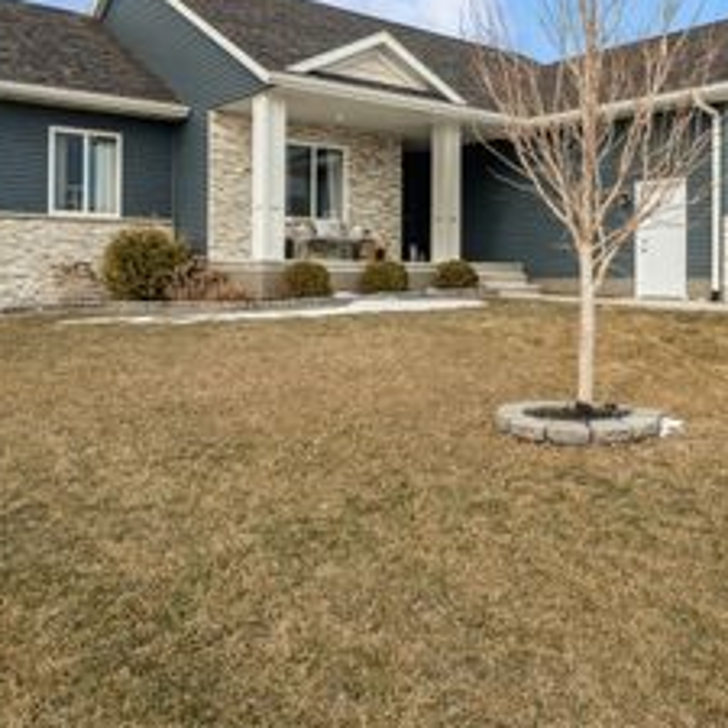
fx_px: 809
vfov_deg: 47.8
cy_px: 251
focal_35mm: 34
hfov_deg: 48.3
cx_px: 411
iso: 400
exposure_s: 1/250
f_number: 10
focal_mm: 18
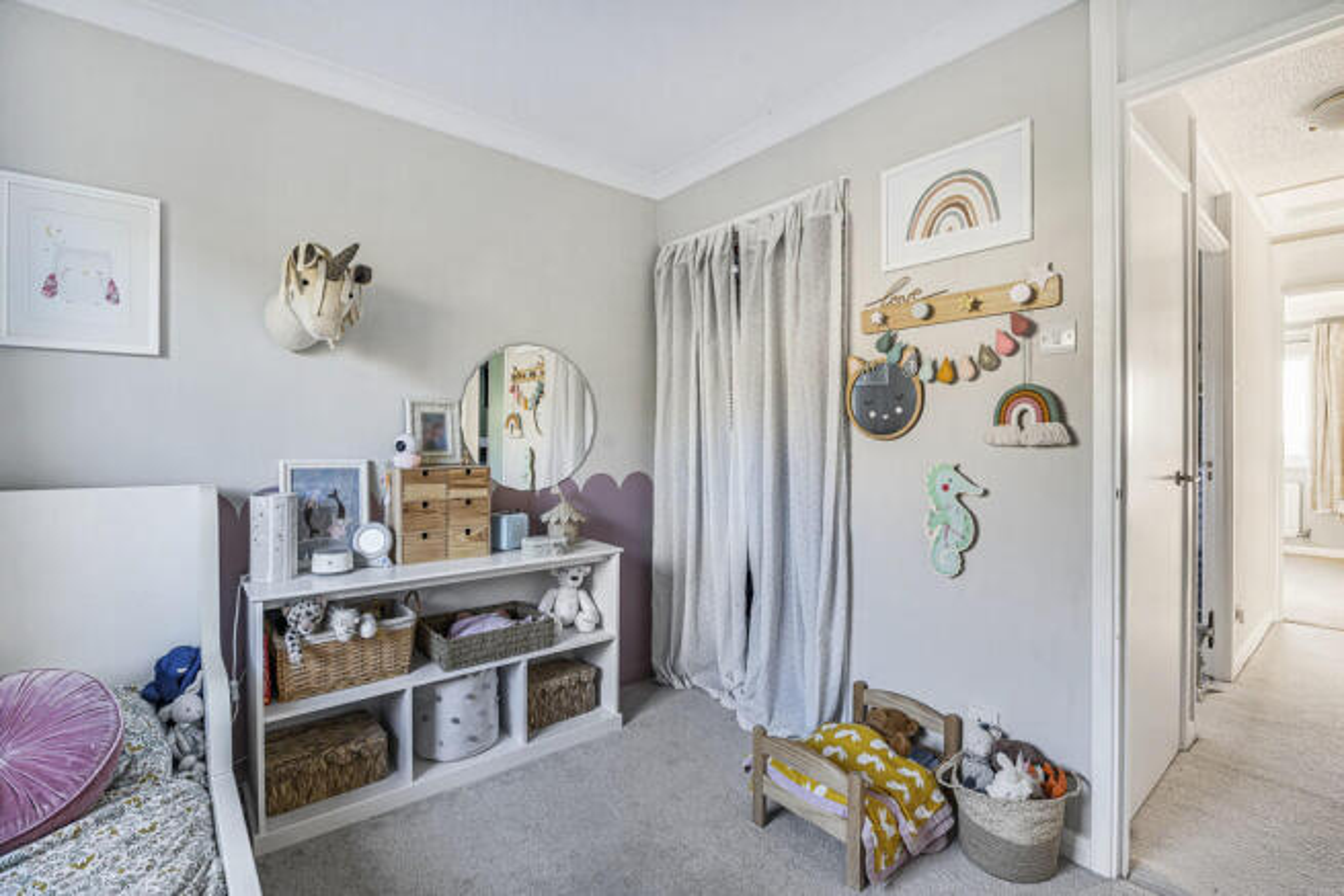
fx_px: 616
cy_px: 448
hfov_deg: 95.0
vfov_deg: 72.1
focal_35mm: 16
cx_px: 672
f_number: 8
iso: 200
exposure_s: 1/15
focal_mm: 16.5
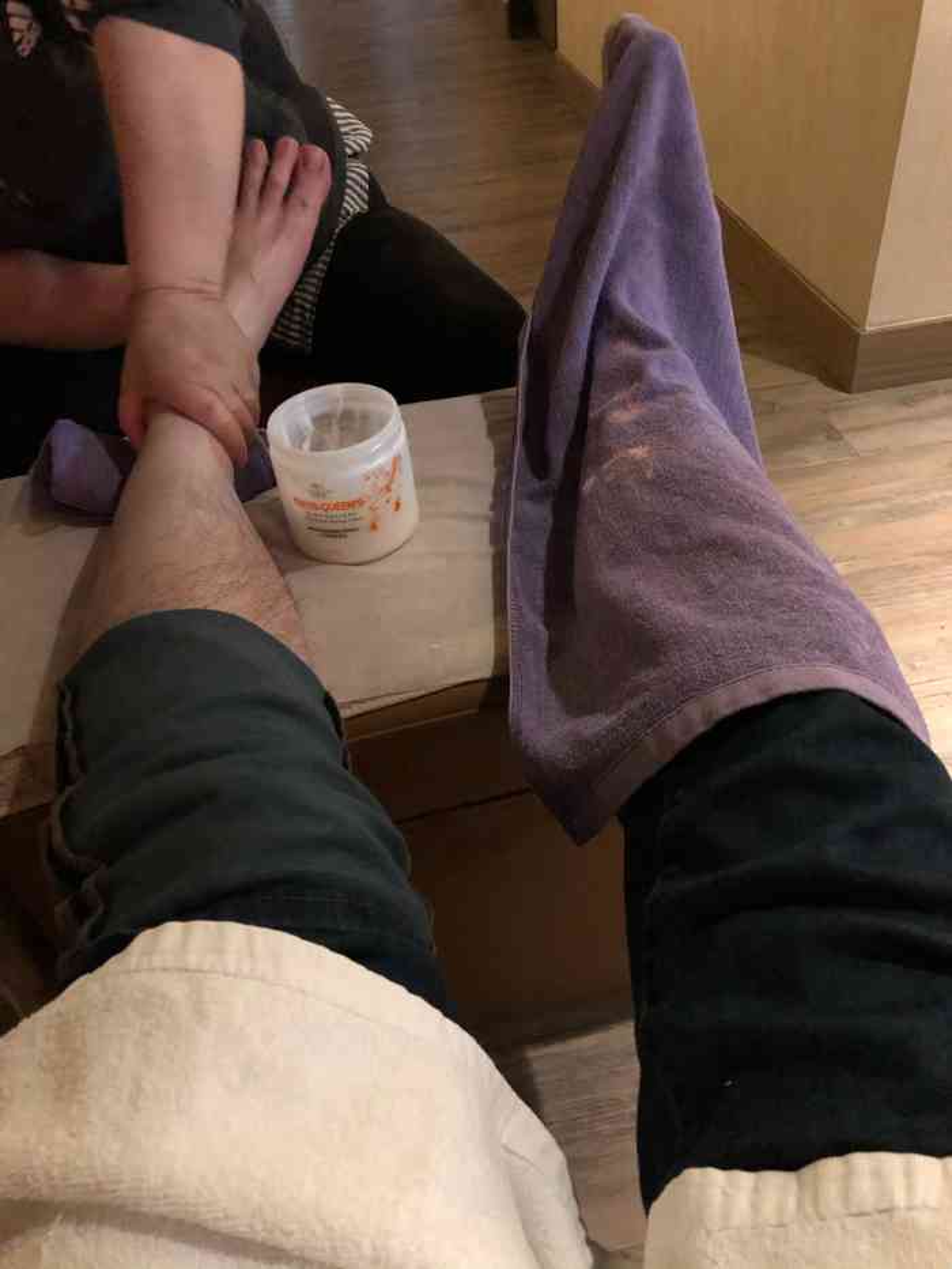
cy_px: 634
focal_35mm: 28
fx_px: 1026
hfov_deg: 49.8
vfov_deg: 63.4
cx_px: 476
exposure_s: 1/4
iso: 200
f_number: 1.8
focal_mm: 4
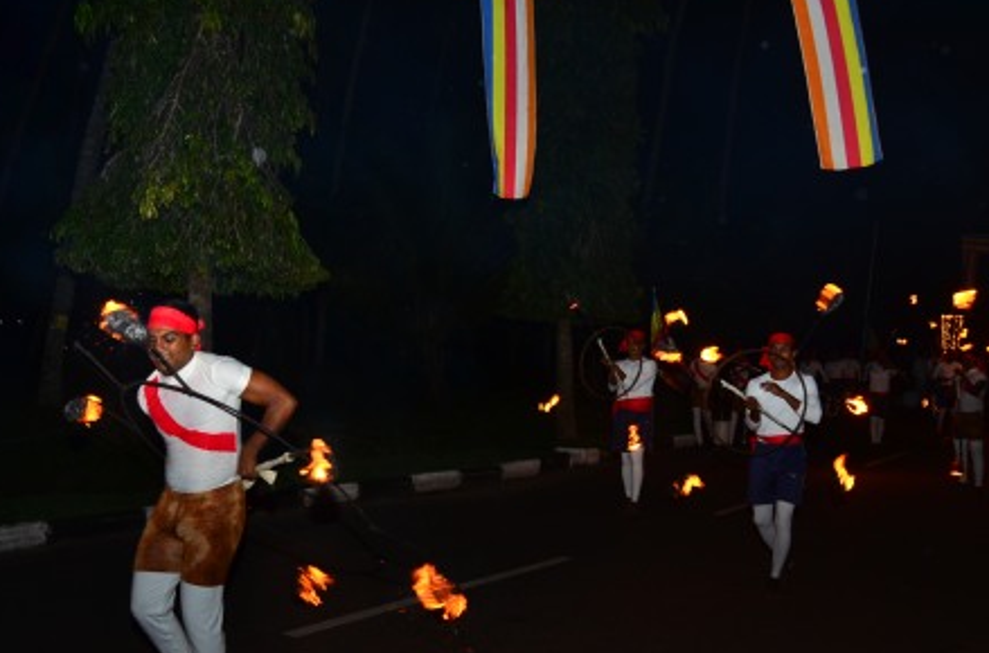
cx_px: 516
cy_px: 415
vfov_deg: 32.3
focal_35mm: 41
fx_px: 1123
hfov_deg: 47.5
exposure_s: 1/80
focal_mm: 20
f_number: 6.3
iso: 500
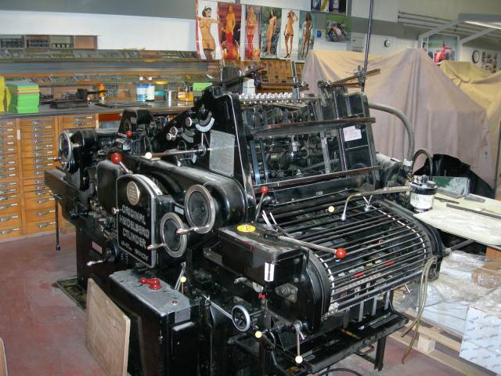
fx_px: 550
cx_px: 250
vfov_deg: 37.7
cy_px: 188
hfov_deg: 49.0
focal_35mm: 38
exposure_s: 1/60.1
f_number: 2.8
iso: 197
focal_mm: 7.8
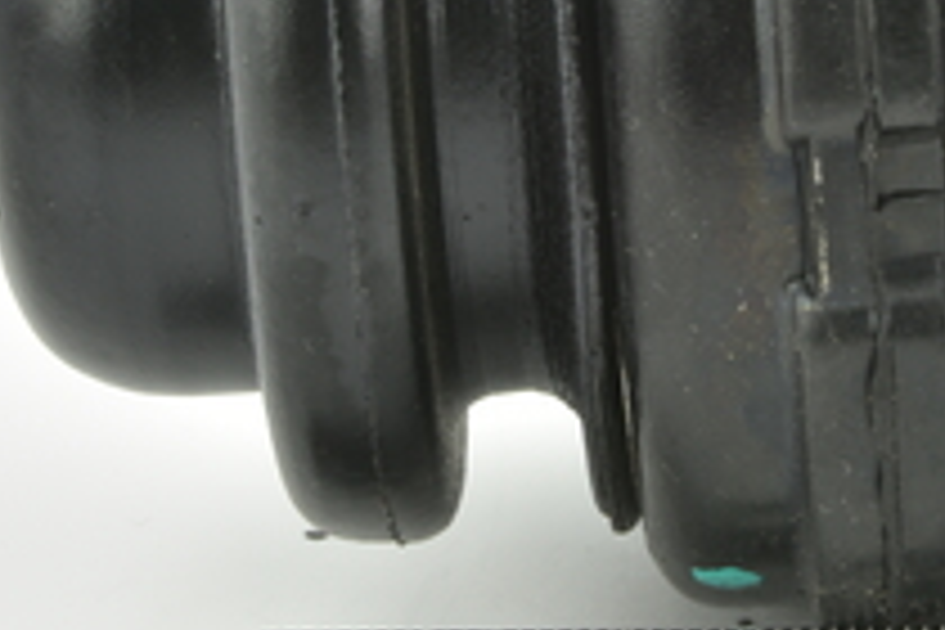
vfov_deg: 6.7
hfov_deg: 10.0
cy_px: 126
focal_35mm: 206
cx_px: 675
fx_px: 5407
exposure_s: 1/2.5
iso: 64
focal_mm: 60
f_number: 29
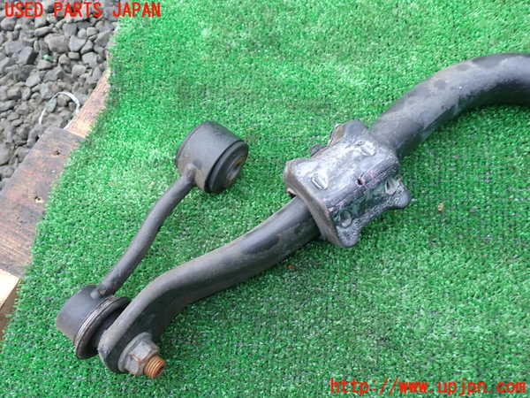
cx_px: 265
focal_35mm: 30
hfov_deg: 60.0
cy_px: 199
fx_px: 459
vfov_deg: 46.8
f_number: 2.3
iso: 200
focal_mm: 5.4
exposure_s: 1/30
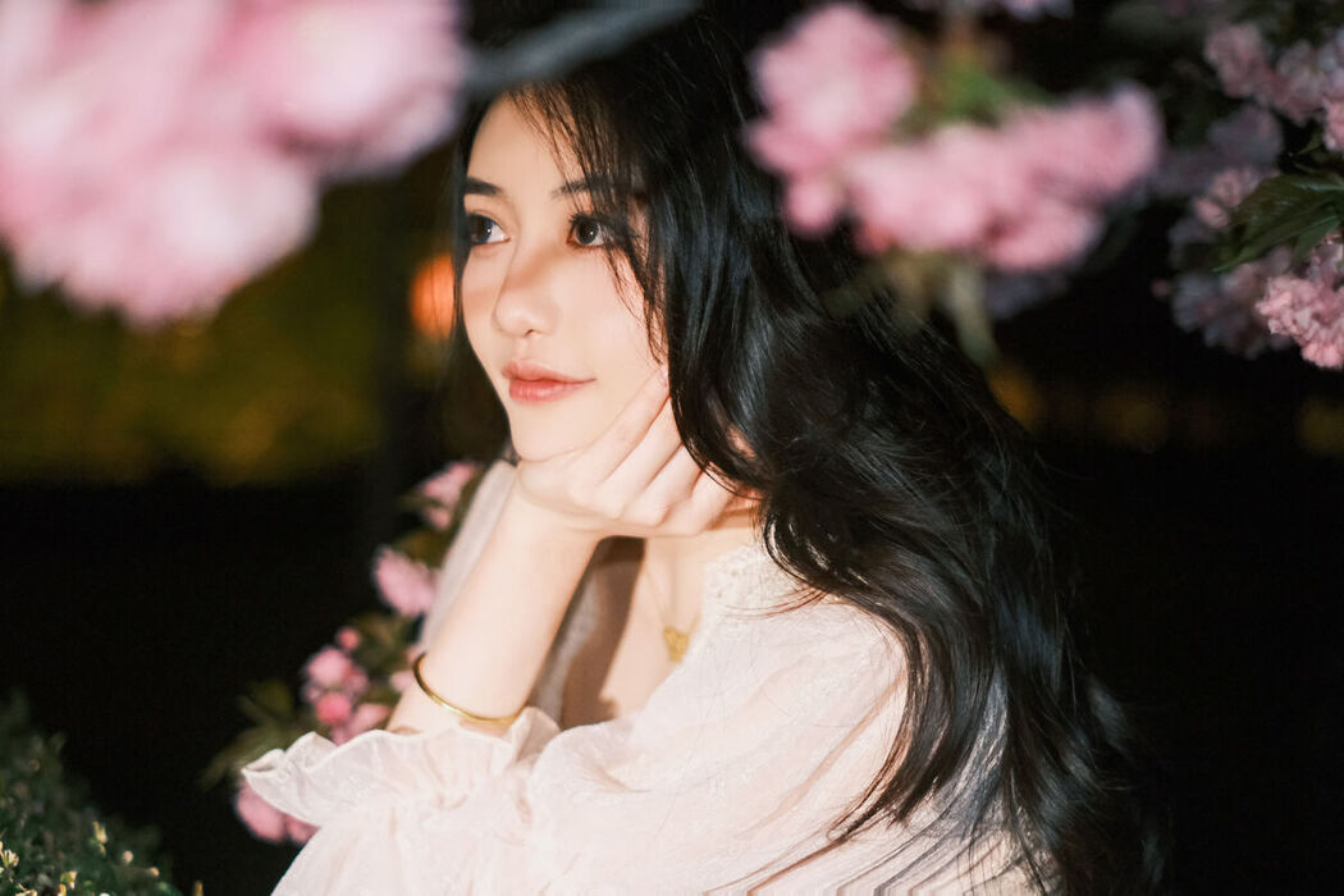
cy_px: 448
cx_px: 672
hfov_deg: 37.5
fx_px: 1979
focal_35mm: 53
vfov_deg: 25.5
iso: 5000
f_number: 1.4
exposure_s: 1/100
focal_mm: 35
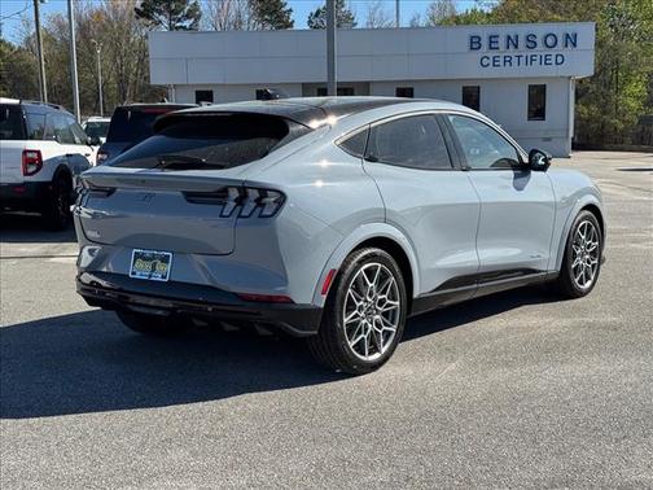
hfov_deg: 39.7
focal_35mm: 48
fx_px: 905
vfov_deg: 30.3
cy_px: 245
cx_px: 326
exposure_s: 1/3610
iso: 64
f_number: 1.78
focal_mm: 6.76
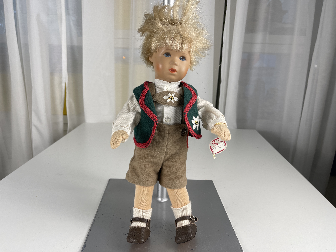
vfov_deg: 54.9
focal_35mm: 25
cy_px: 126
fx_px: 243
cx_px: 168
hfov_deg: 69.4
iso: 32
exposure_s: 1/104
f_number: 1.6
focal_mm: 5.1
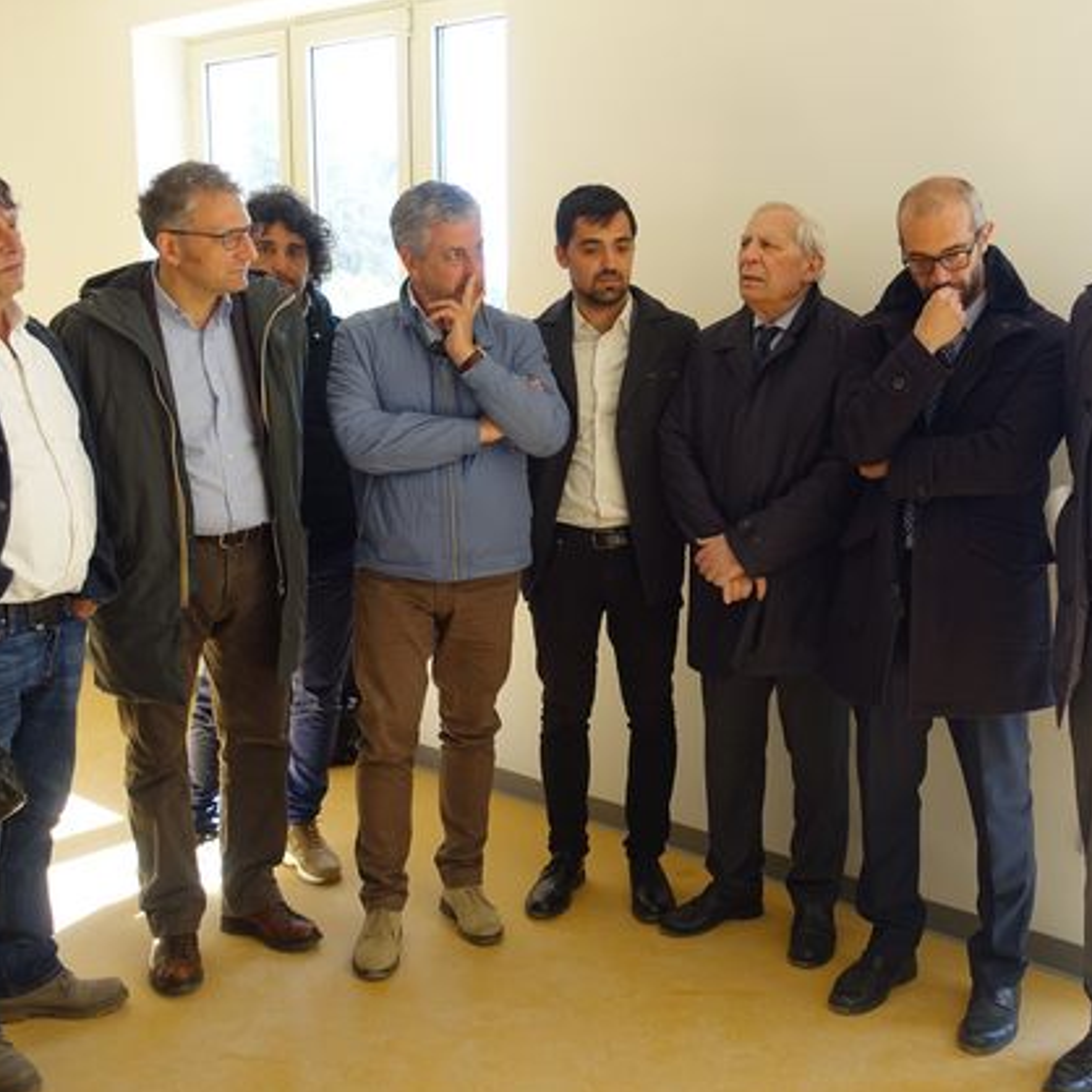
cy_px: 553
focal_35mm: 39
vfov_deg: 42.8
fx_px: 1392
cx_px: 682
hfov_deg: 42.5
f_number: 2.5
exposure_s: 1/125
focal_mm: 11.12
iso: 125
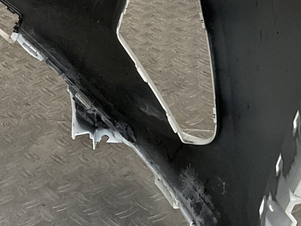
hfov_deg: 19.7
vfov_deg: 15.7
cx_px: -69
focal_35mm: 93
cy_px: 21
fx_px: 809
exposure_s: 1/50
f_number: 1.8
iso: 64
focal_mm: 3
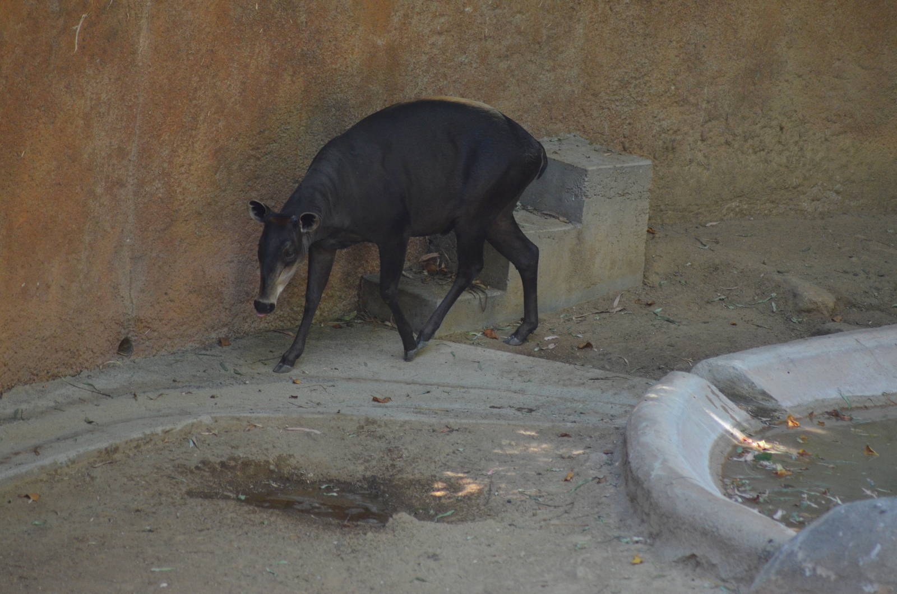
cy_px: 297
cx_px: 448
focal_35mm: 330
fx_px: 8206
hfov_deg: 6.3
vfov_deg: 4.1
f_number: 4.8
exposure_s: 1/500
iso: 1800
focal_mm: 220
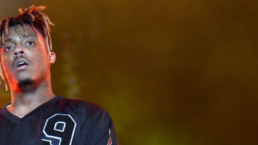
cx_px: 29
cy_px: 171
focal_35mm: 208
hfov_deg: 10.3
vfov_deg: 5.8
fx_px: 1423
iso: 4000
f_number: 2.8
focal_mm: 90
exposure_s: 1/800
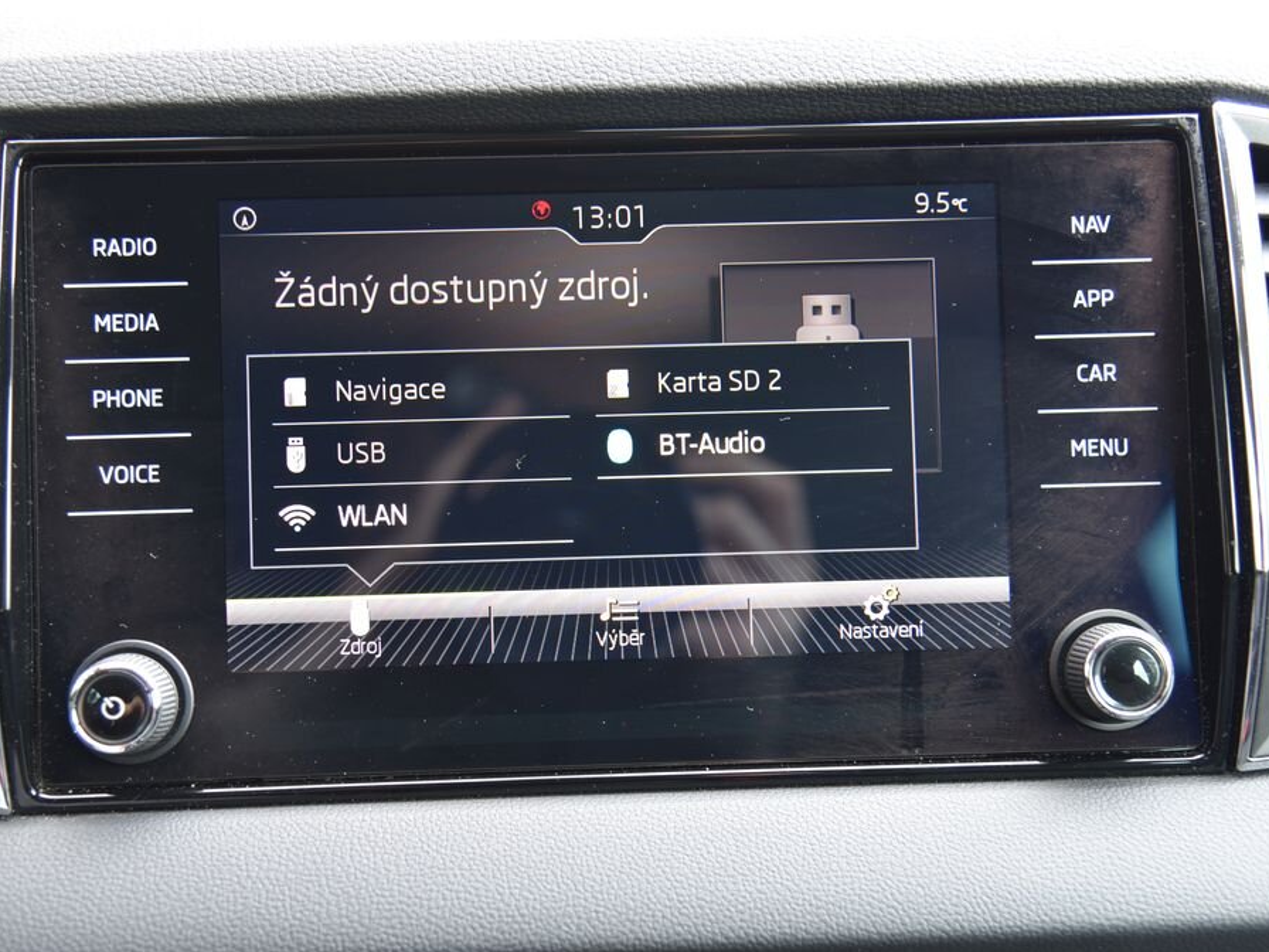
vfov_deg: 32.9
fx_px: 1613
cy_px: 479
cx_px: 609
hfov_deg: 42.9
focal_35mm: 44
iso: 500
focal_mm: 40
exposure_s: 1/15
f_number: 4
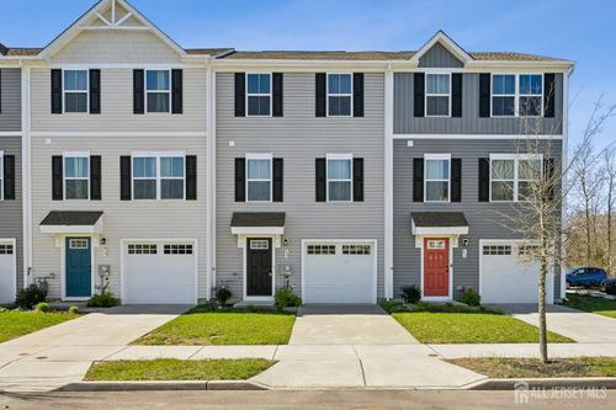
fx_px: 436
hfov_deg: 70.5
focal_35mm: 26
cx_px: 308
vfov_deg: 50.4
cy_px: 205
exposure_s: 1/500
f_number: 11
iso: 400
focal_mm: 25.5
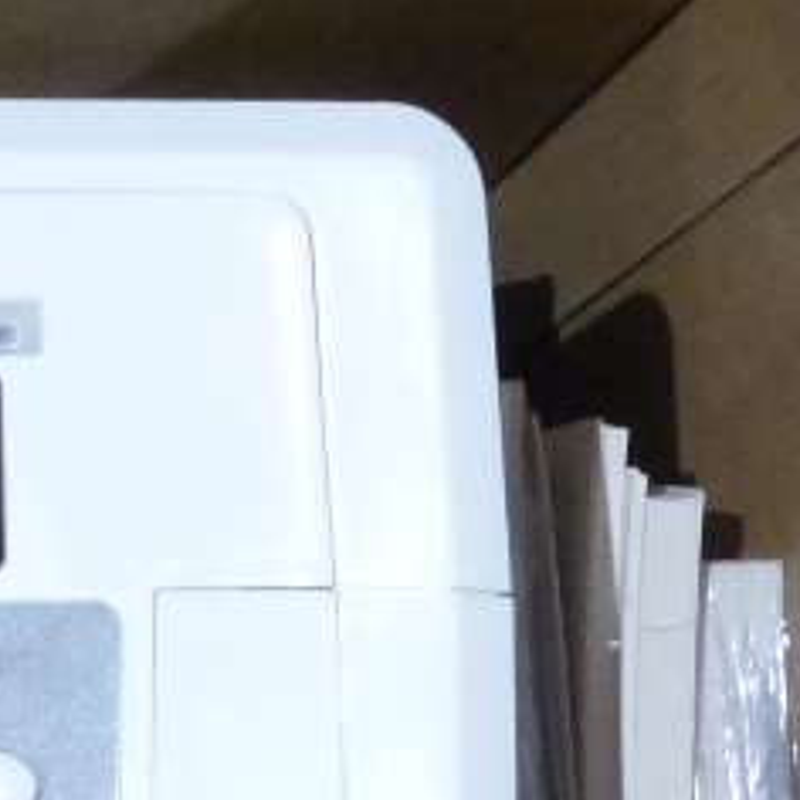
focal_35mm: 120
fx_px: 3138
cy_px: 424
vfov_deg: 14.5
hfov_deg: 13.7
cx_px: -390
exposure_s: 1/60
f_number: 2.8
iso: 800
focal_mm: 4.5
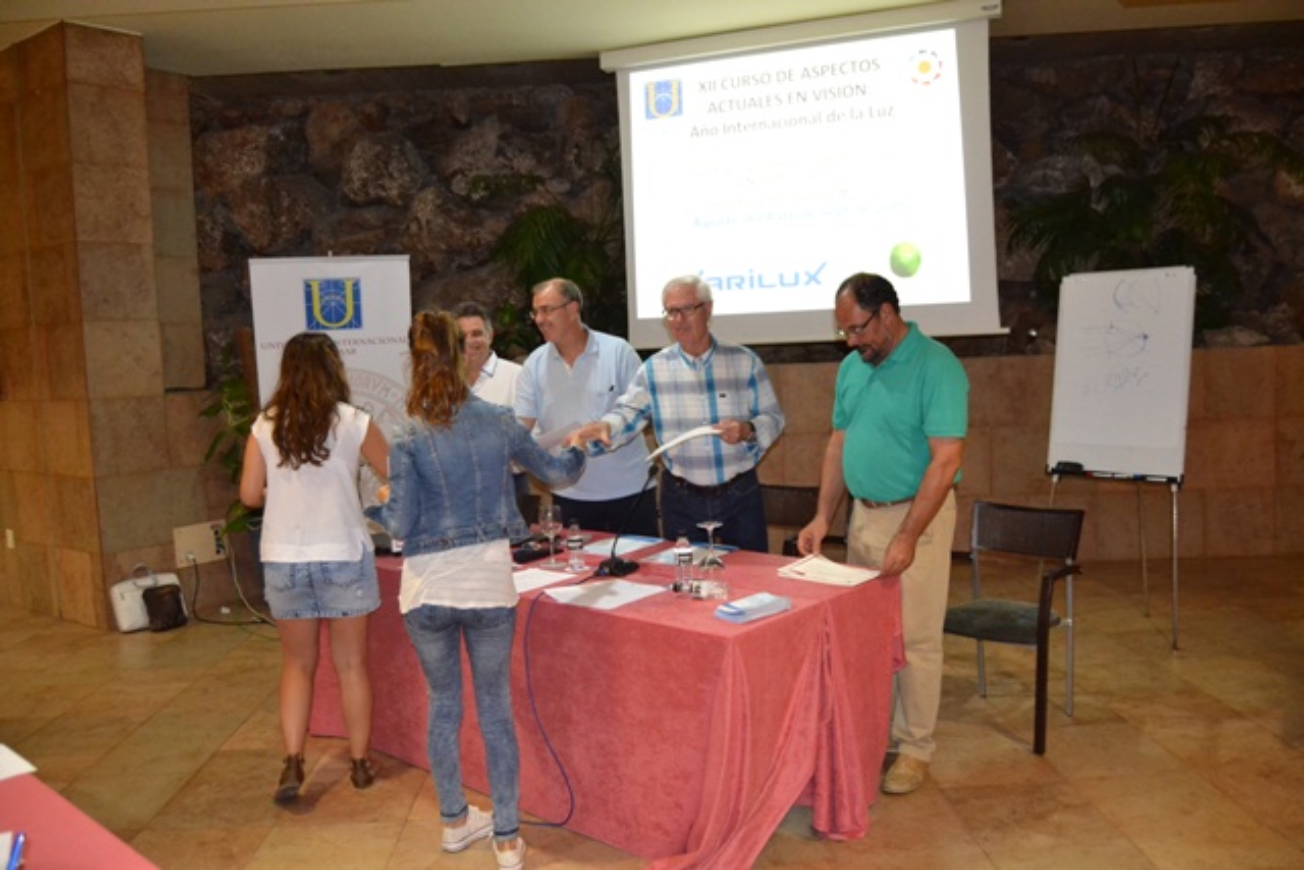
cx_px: 652
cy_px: 435
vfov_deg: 48.0
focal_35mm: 27
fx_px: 978
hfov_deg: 67.4
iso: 3200
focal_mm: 18
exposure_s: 1/60
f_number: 3.5
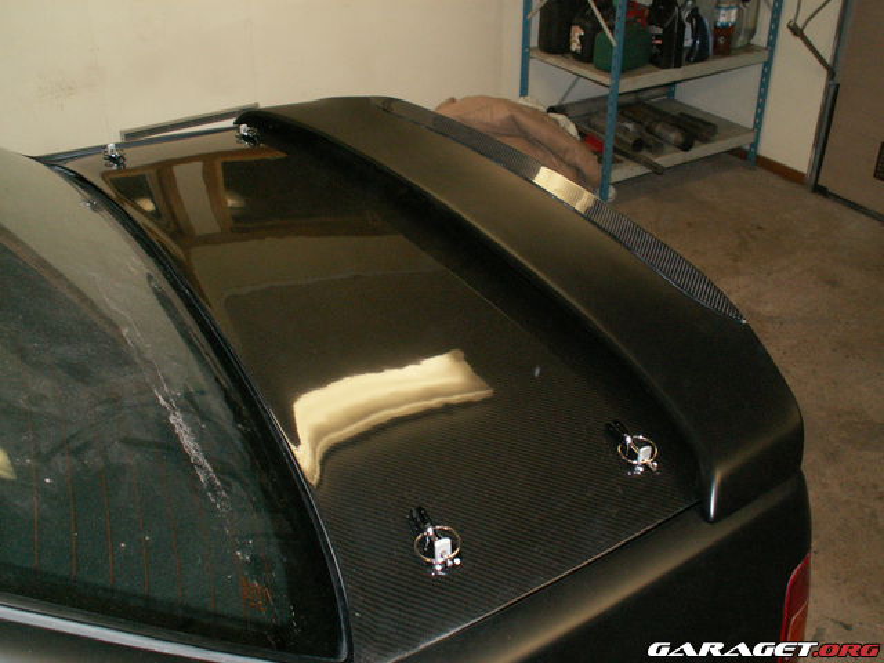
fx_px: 894
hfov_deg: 52.6
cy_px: 332
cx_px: 442
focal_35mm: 35
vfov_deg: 40.7
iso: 160
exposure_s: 1/40
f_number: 2.8
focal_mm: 5.86
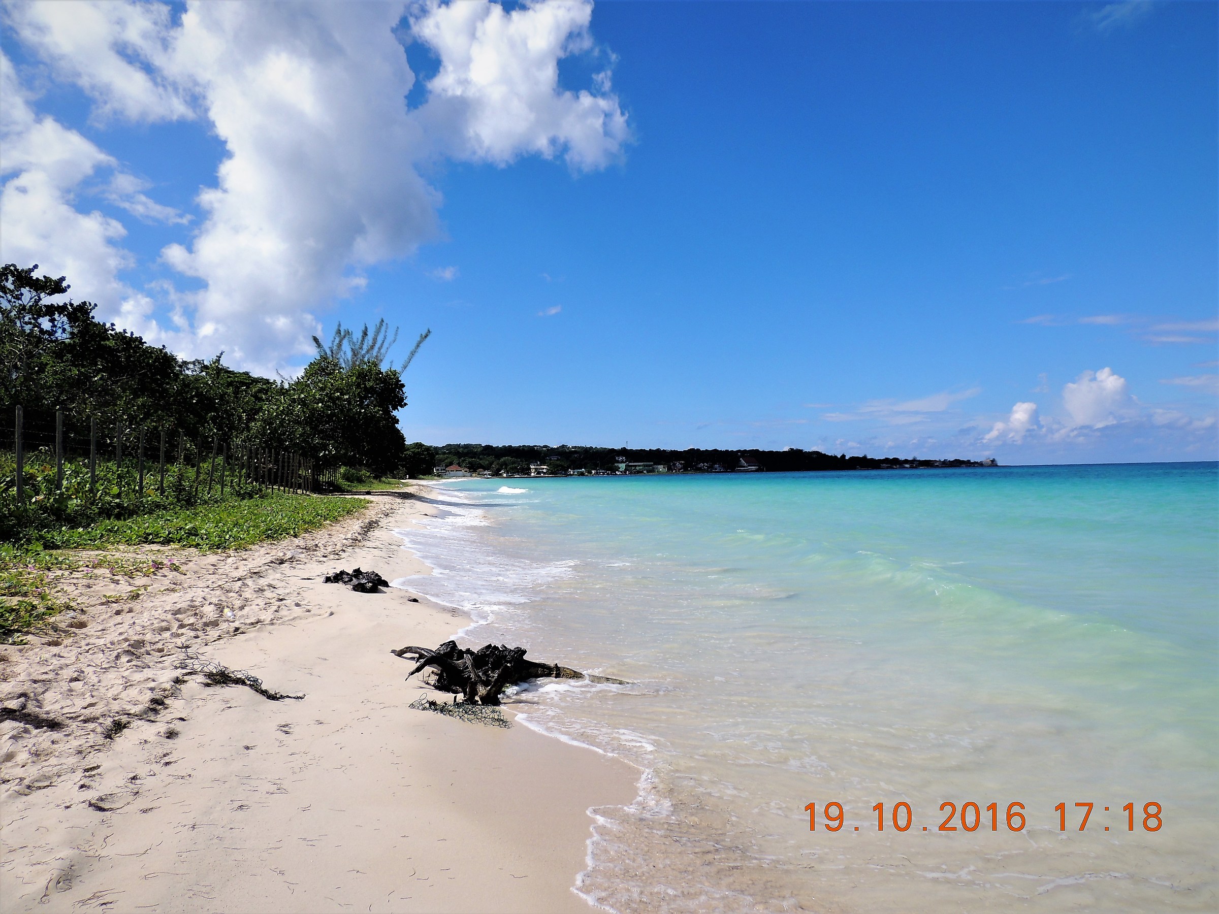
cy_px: 457
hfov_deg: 71.6
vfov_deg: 56.8
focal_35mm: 24
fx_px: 845
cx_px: 610
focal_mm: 4.3
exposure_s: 1/1600
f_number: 3.7
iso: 100
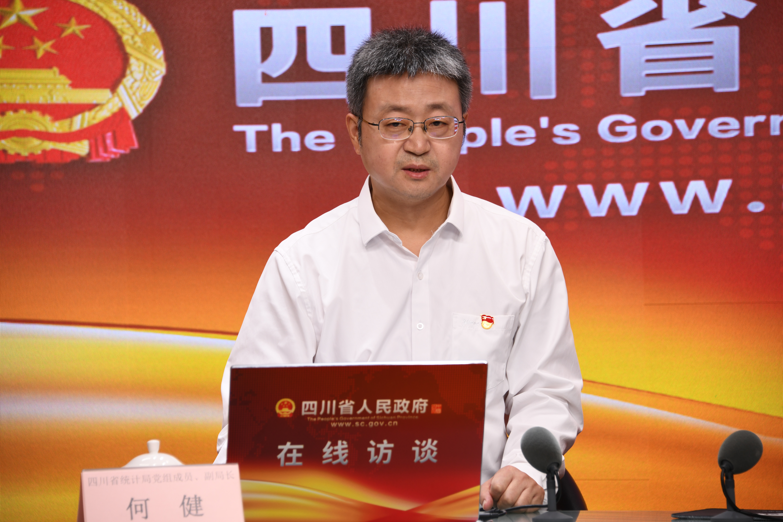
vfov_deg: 7.6
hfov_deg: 11.4
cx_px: 392
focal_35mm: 180
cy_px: 261
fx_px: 3915
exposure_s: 1/160
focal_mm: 180
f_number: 6.3
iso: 640
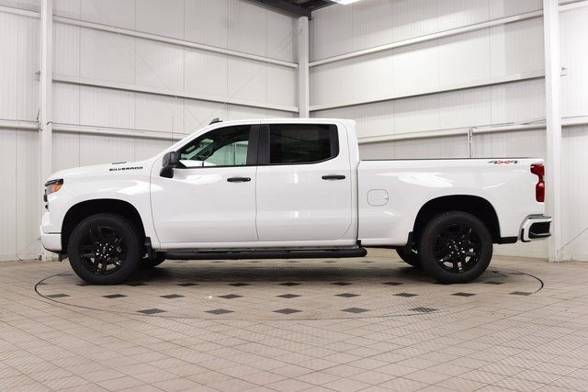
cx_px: 294
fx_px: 588
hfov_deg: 53.1
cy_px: 196
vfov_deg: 36.9
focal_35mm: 36
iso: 1100
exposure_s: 1/60
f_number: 8
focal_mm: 24
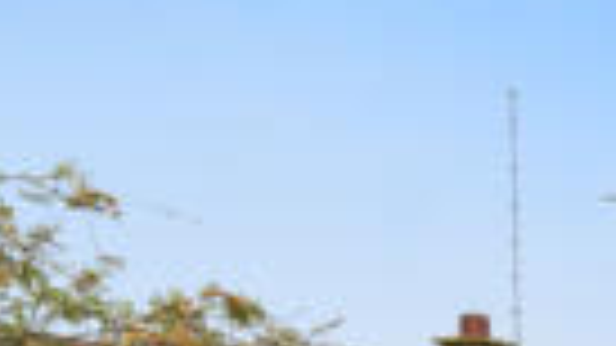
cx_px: 2253
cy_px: 645
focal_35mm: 227
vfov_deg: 5.3
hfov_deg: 7.5
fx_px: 3707
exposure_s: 1/60
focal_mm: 29
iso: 320
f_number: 8
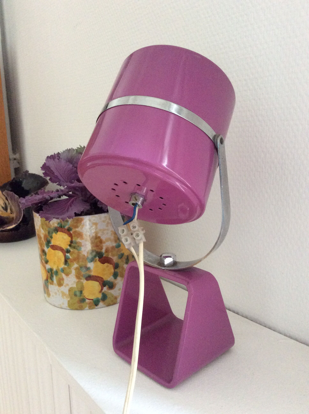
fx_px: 382
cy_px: 207
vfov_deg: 56.9
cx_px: 154
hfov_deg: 44.1
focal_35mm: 32
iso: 320
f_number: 2.4
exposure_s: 1/25
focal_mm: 3.3
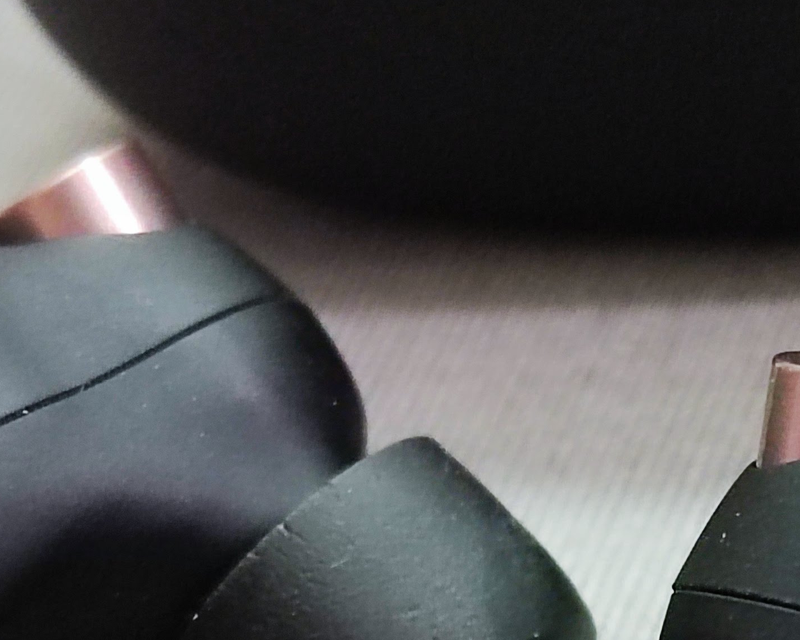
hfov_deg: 13.7
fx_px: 3315
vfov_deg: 10.9
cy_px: 742
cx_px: 643
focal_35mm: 140
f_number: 1.79
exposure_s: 1/33
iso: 902
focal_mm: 4.71
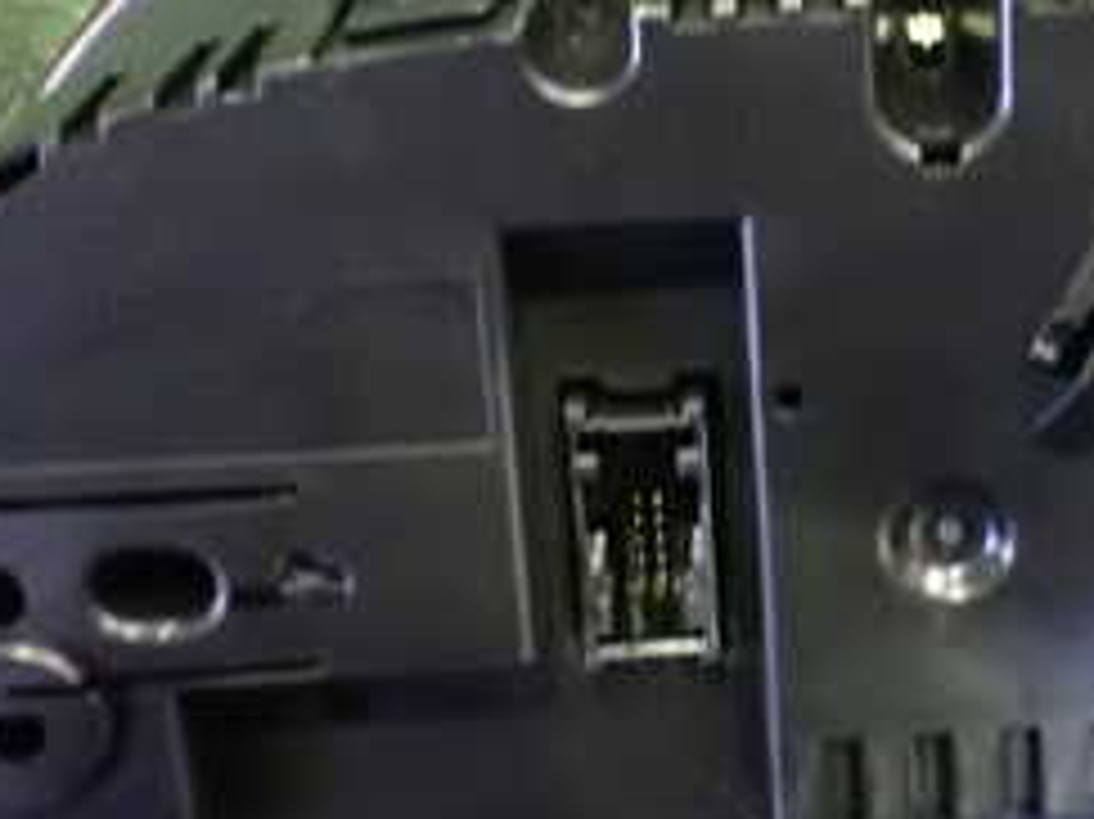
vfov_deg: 19.8
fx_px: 2338
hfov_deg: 25.6
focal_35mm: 74
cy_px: 256
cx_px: 963
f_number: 2.3
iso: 1600
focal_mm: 5.4
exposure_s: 1/30
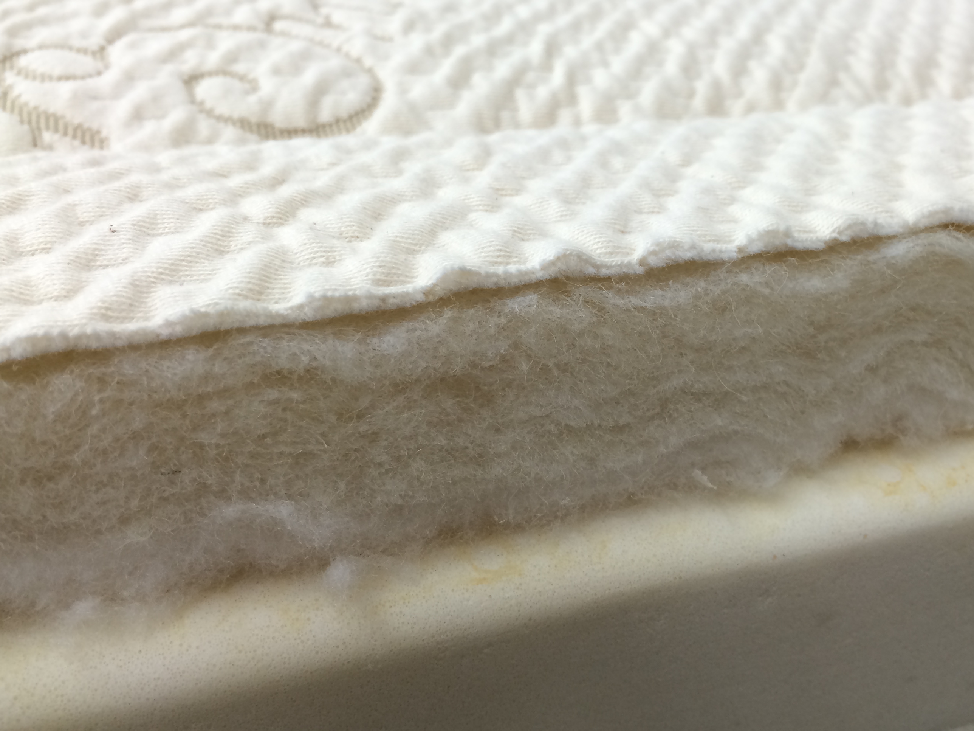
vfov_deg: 37.6
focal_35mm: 38
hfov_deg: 48.6
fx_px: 1069
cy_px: 314
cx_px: 595
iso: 40
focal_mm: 4.12
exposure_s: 1/30
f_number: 2.2
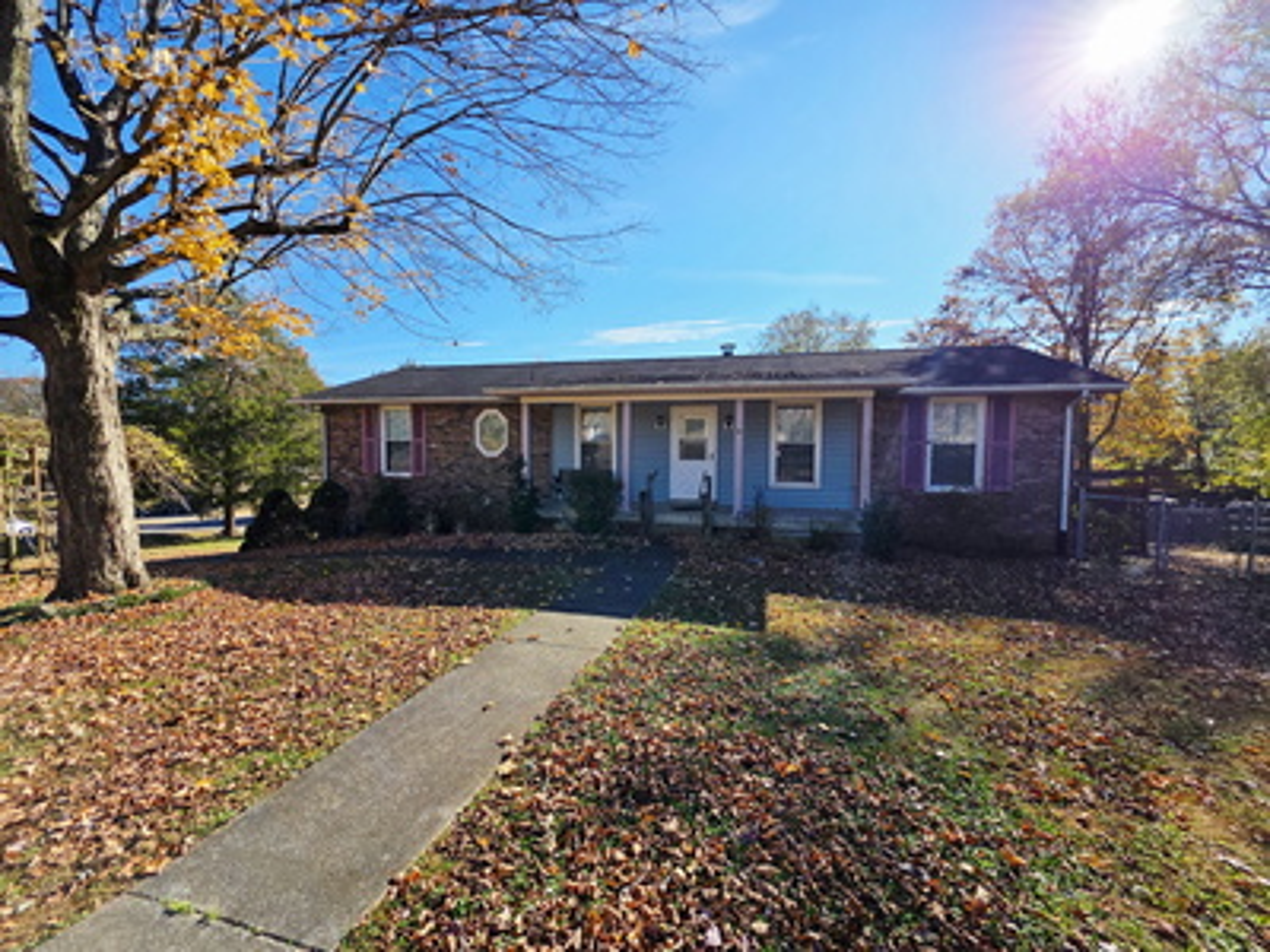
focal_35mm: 13
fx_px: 477
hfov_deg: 106.2
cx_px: 635
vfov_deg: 89.9
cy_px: 476
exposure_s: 1/2500
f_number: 1.9
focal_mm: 2.2
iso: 40
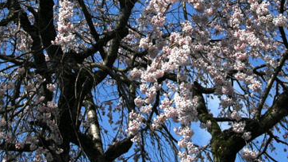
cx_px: 160
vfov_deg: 10.4
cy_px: -4
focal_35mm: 115
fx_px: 878
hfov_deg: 18.6
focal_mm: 26
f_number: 4
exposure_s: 1/8000
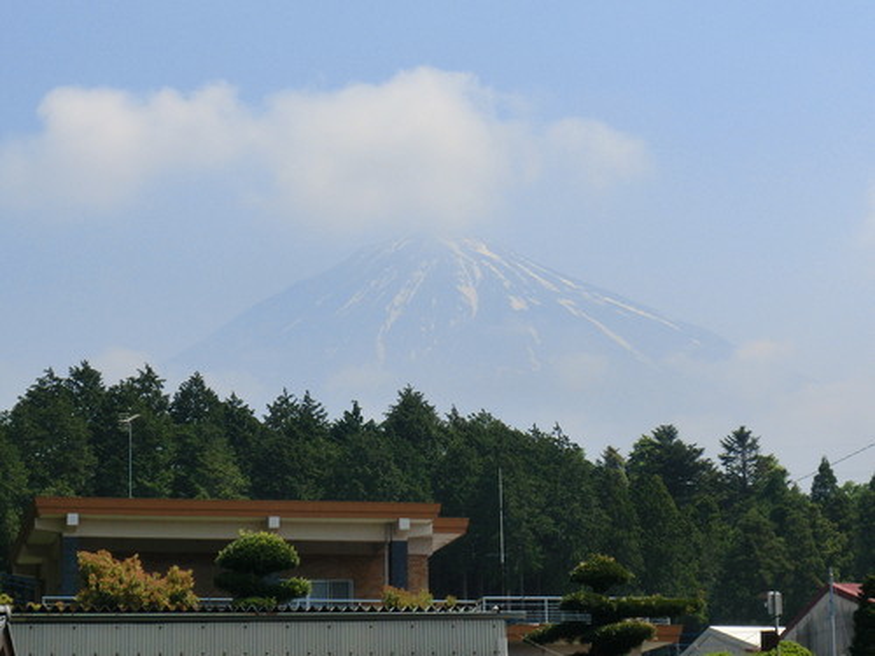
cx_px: 438
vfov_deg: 20.2
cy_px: 328
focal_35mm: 73
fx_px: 1845
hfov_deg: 26.7
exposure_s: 1/160
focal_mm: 12.9
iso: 100
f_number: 11.3
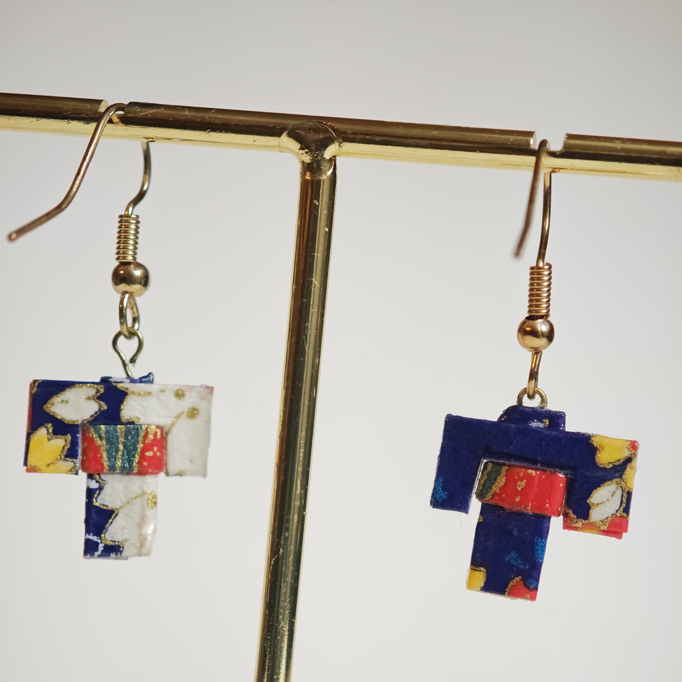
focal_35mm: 83
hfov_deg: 20.9
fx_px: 1850
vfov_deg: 20.8
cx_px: 339
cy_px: 447
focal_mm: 11.5
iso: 800
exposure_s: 1/100
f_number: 1.8
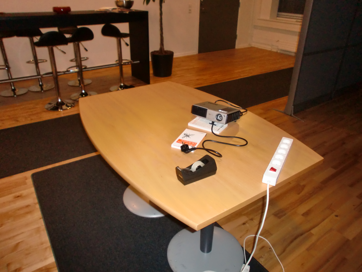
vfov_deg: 53.1
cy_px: 136
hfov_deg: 67.3
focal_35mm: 26
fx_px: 272
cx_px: 181
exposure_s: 1/60
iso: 400
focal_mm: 4.65
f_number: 2.6
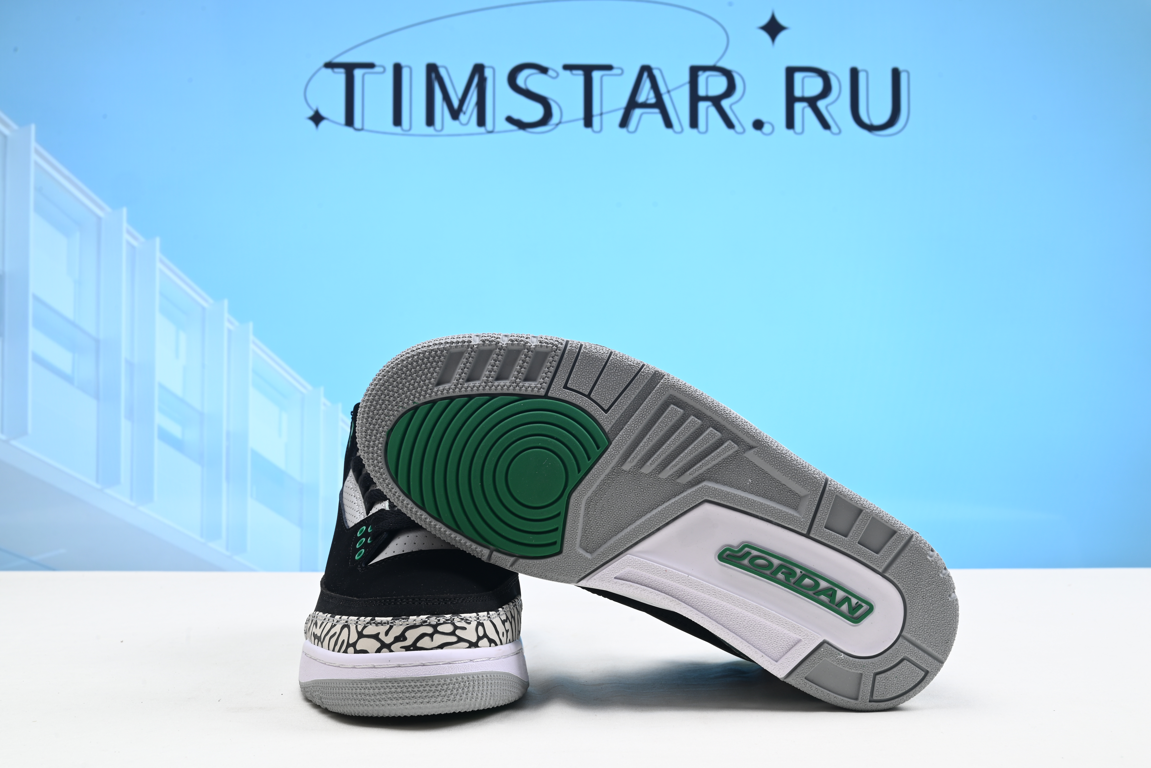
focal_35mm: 40
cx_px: 576
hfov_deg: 48.4
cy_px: 384
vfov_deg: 33.4
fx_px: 1279
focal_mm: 40
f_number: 16
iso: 100
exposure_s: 1/2
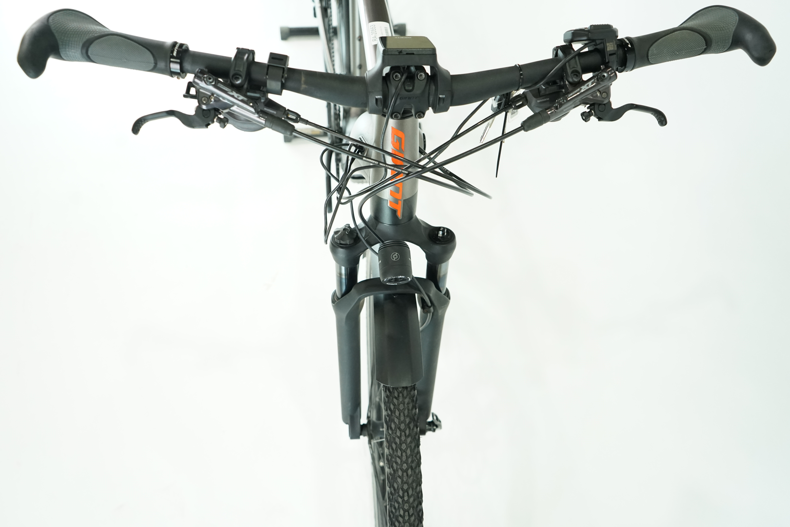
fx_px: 614
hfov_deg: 65.5
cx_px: 395
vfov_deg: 46.4
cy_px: 264
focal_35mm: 28
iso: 2000
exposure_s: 1/200
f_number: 4.5
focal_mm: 28
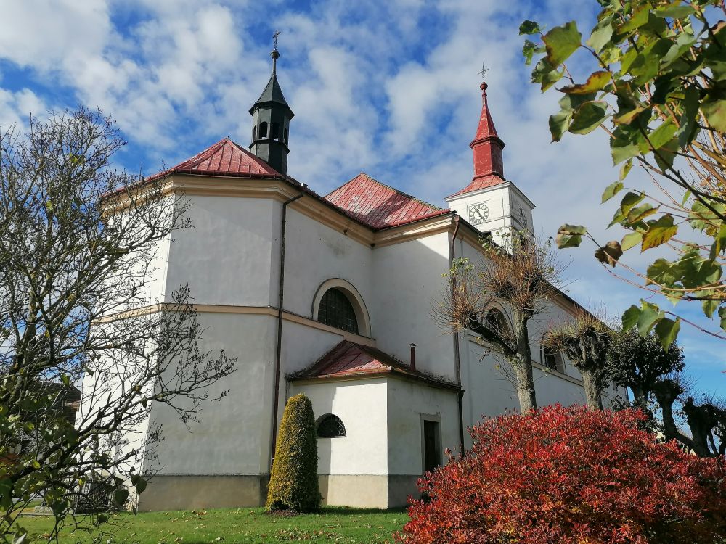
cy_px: 272
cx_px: 363
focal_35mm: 31
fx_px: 650
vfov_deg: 45.4
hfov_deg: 58.4
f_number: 1.8
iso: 50
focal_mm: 4.75
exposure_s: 1/2137
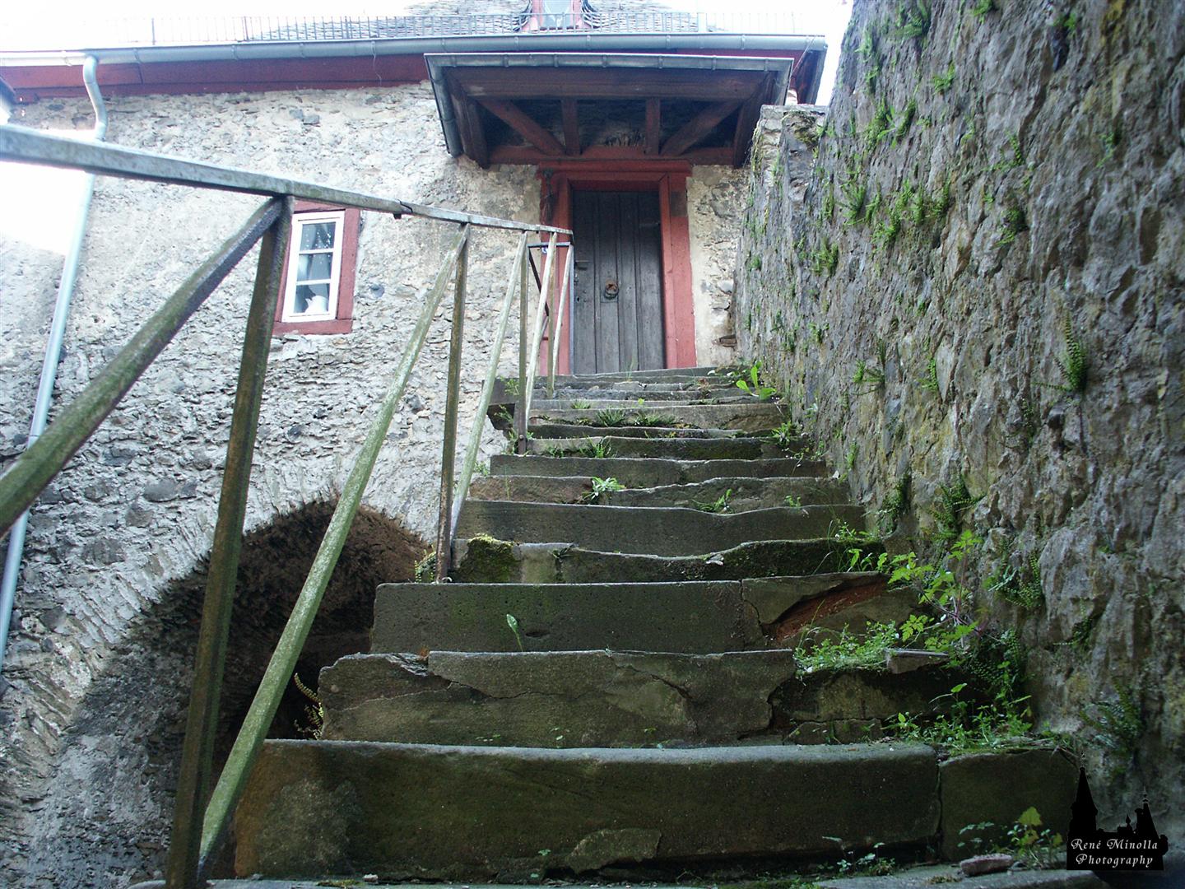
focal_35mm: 28
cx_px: 592
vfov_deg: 49.7
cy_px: 444
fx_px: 959
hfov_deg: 63.4
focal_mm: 7.21
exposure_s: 1/90
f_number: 2.8
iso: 200
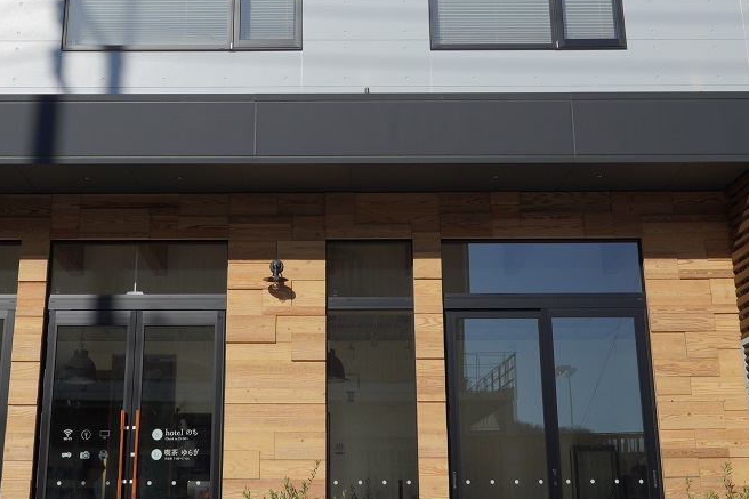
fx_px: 1269
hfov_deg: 32.9
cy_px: 52
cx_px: 333
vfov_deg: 21.8
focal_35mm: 61
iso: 100
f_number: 8
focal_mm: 20
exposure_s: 1/200
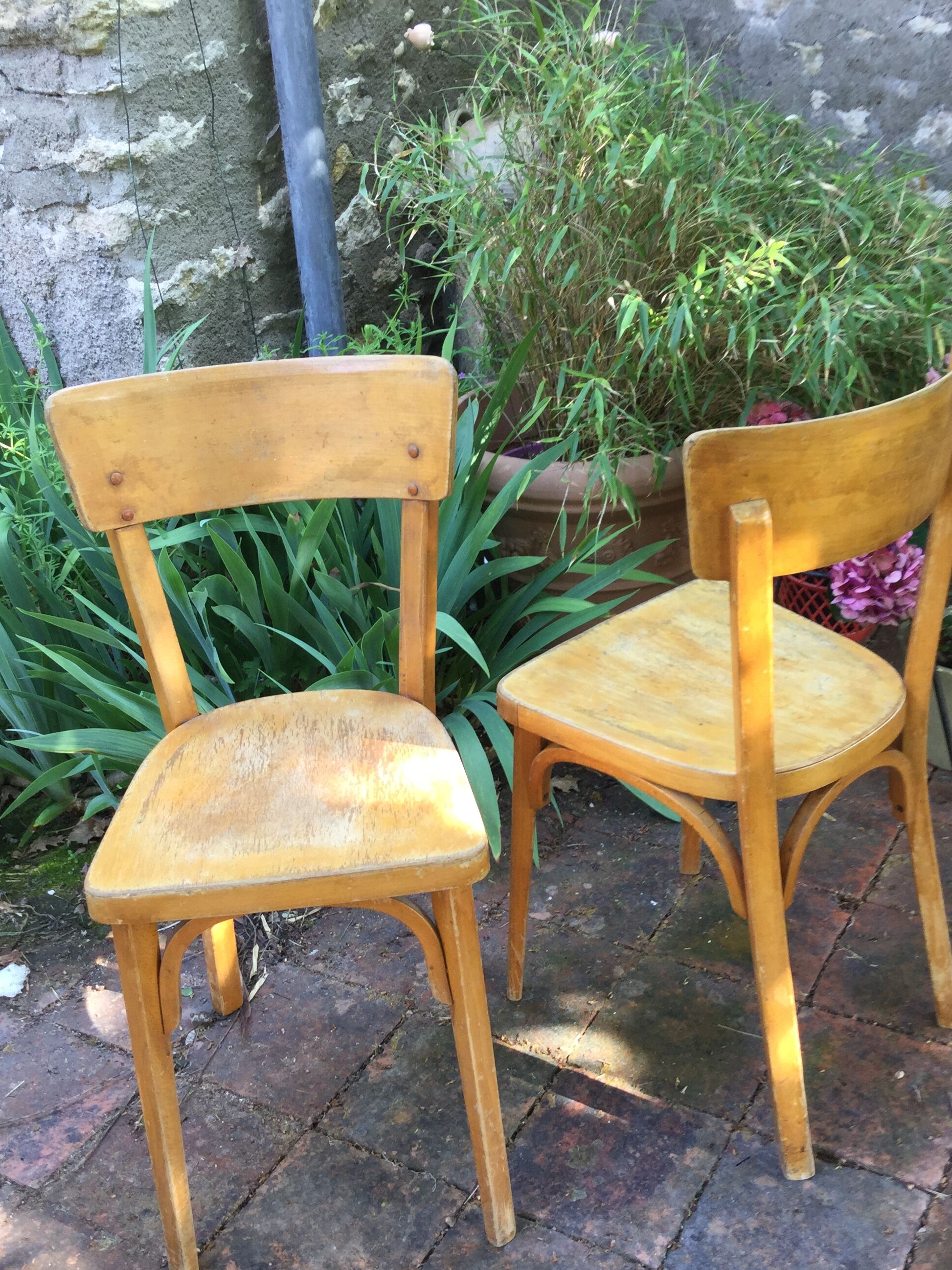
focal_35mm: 39
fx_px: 1430
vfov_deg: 47.9
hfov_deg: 36.8
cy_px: 640
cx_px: 483
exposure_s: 1/50
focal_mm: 3.3
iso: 32
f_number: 2.4
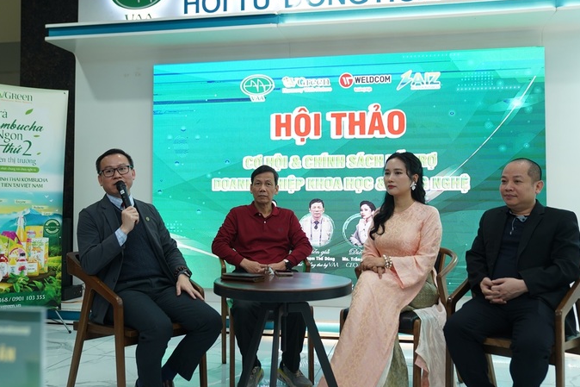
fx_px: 612
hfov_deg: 50.7
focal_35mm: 38
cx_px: 283
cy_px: 180
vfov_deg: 35.0
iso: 800
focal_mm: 32
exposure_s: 1/125
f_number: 3.2
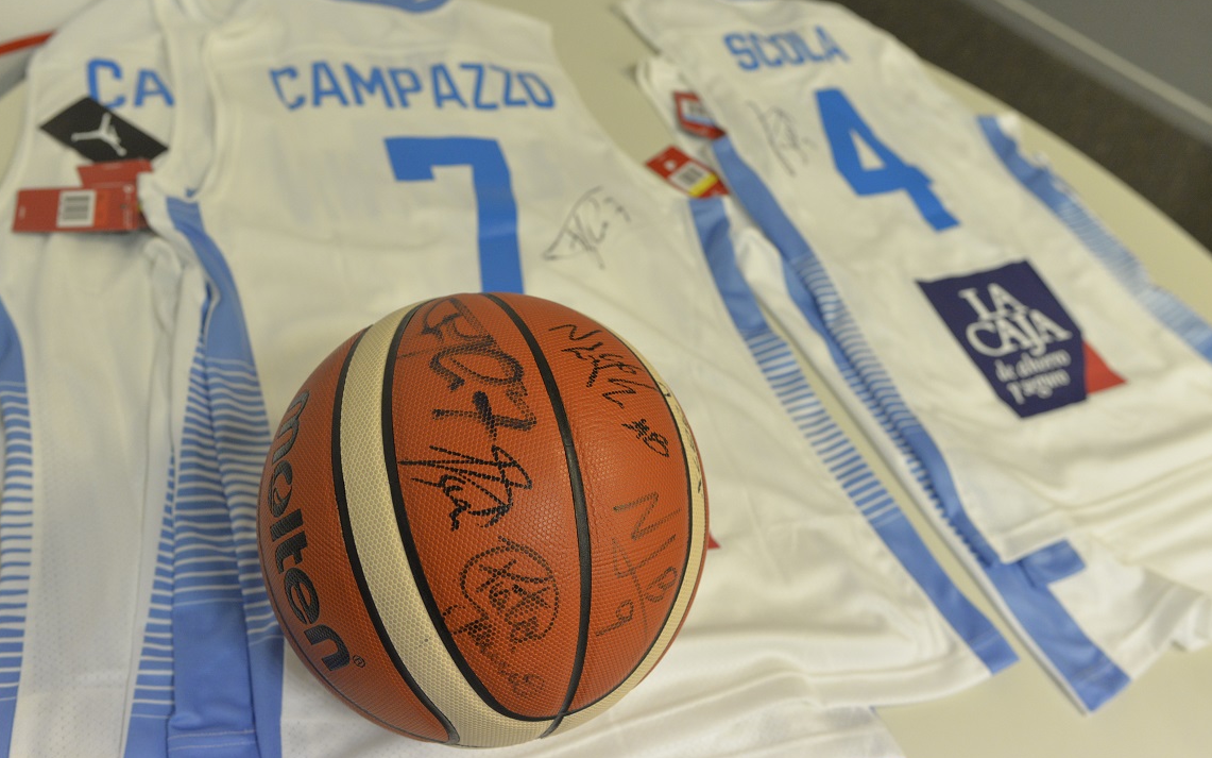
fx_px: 991
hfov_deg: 62.9
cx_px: 587
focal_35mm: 30
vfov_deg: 41.8
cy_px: 363
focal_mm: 28
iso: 2500
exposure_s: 1/160
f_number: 4.5
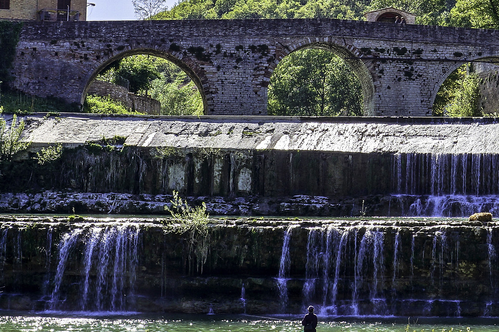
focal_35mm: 91
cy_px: 72
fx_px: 1262
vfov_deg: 14.9
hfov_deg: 22.1
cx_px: 395
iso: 100
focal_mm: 27
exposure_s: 1/200
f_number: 11
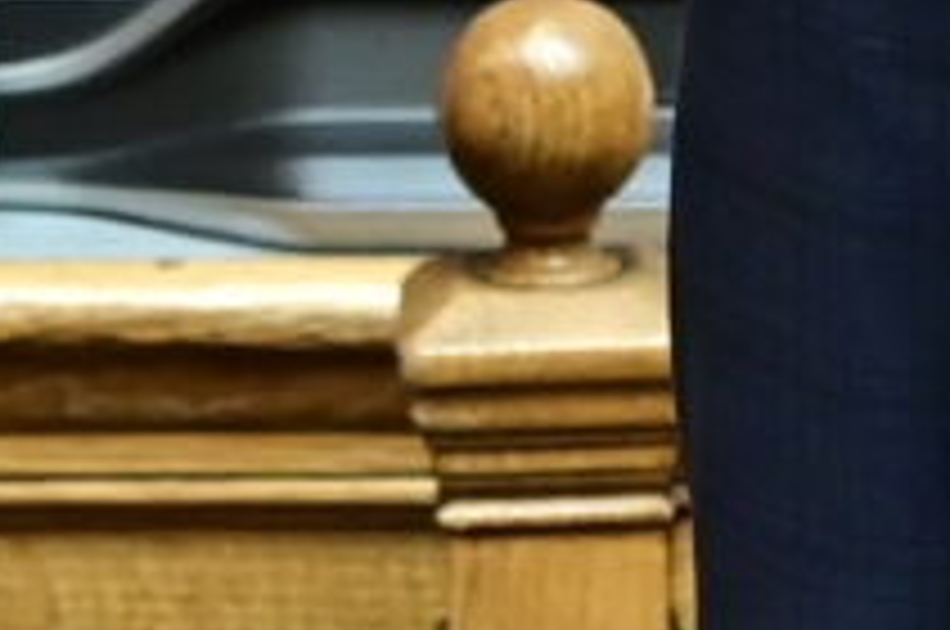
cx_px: 2242
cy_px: -544
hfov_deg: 1.2
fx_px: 45056
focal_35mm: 1710
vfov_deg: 0.8
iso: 1000
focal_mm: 200
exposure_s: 1/200
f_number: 4
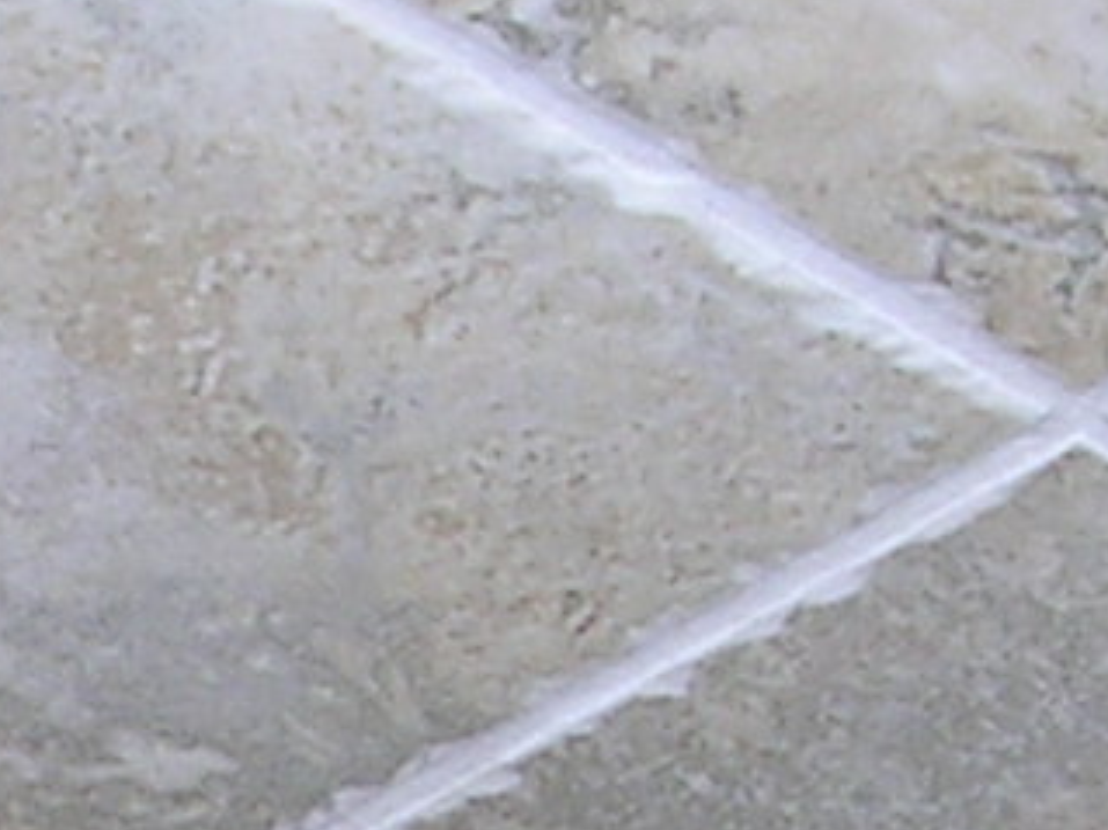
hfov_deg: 8.0
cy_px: 1507
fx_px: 7807
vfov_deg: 6.0
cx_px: -215
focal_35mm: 244
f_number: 2.8
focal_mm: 5.8
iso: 50
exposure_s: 1/60.1
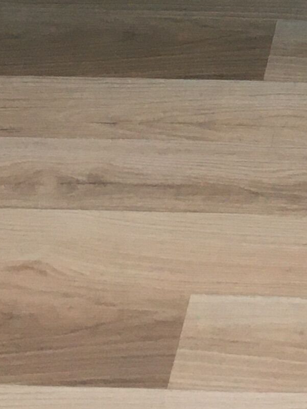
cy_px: -327
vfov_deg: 12.4
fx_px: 1726
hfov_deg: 9.9
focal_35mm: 146
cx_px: 458
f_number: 2.2
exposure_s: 1/33
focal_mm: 4.15
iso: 50
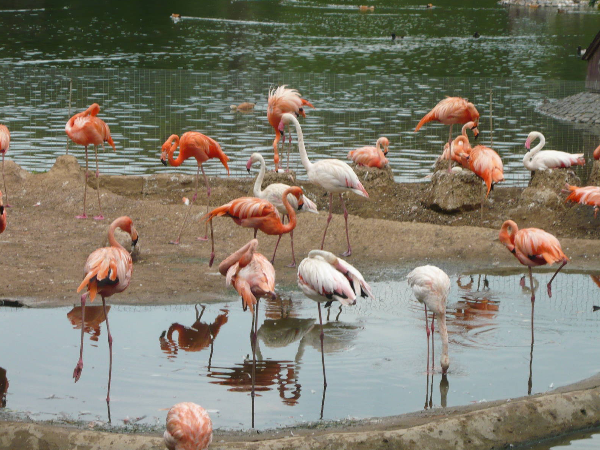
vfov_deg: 14.6
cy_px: 225
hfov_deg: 19.4
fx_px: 1751
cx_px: 300
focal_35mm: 101
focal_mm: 16.5
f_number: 5.1
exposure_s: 1/60
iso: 200
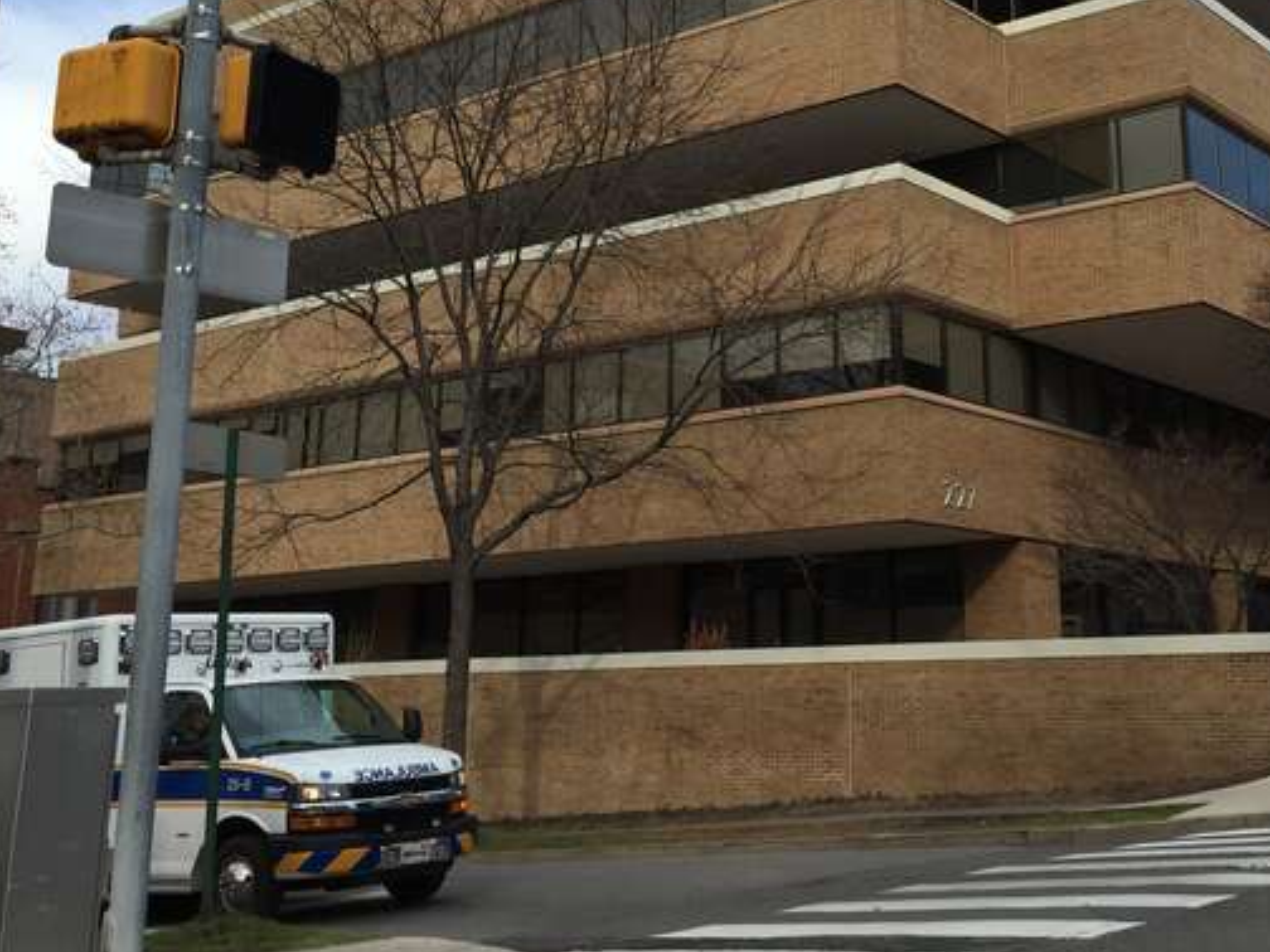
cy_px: 237
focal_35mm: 46
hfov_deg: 41.0
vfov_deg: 31.0
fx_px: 1688
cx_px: 784
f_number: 2.2
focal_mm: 4.15
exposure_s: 1/1014
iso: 32
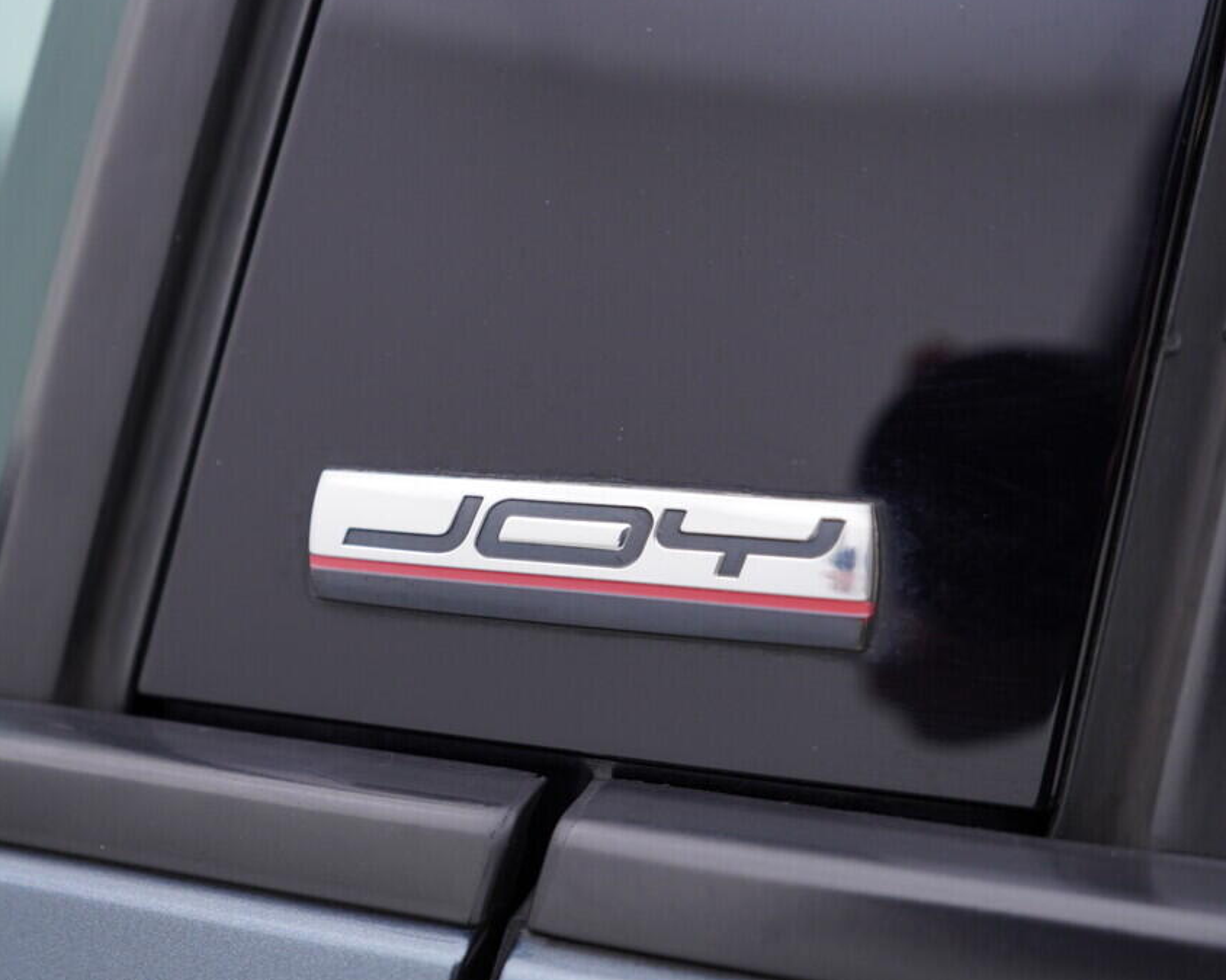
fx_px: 1488
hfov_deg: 44.5
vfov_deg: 36.5
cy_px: 487
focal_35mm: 41
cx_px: 484
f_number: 4
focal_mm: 24
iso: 125
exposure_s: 1/60
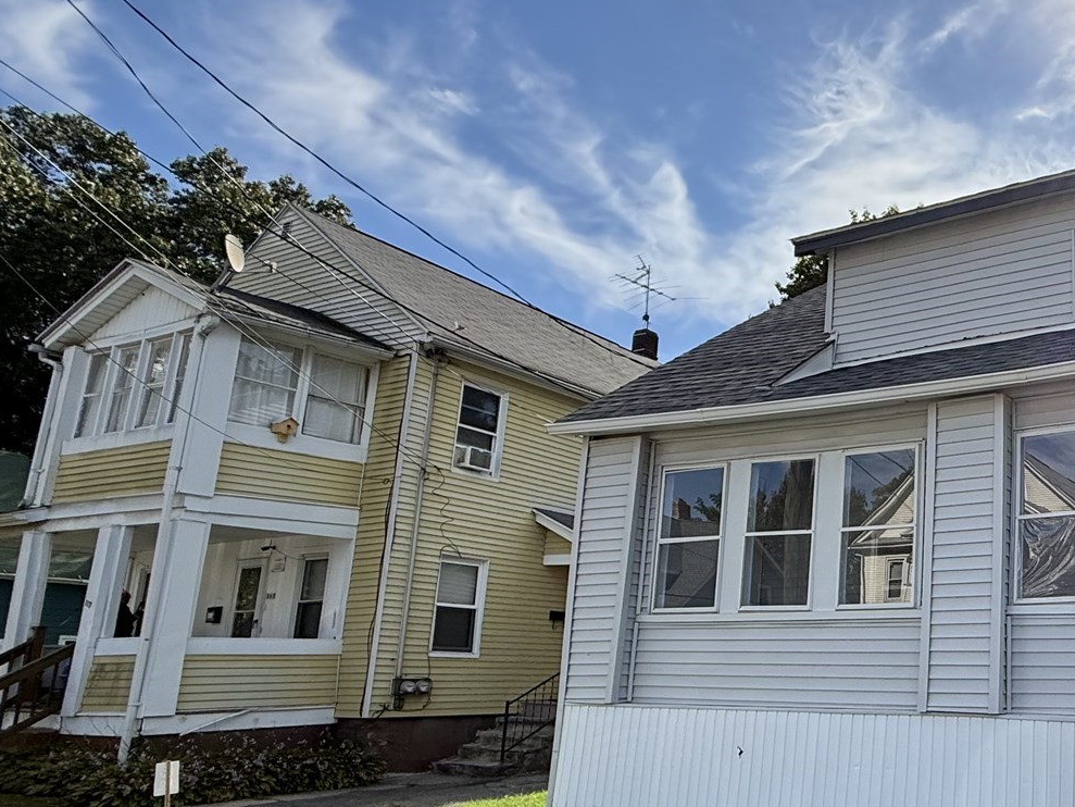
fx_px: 901
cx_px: 1064
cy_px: 516
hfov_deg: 50.4
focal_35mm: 29
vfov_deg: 47.7
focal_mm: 2.22
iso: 64
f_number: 2.2
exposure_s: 1/2165
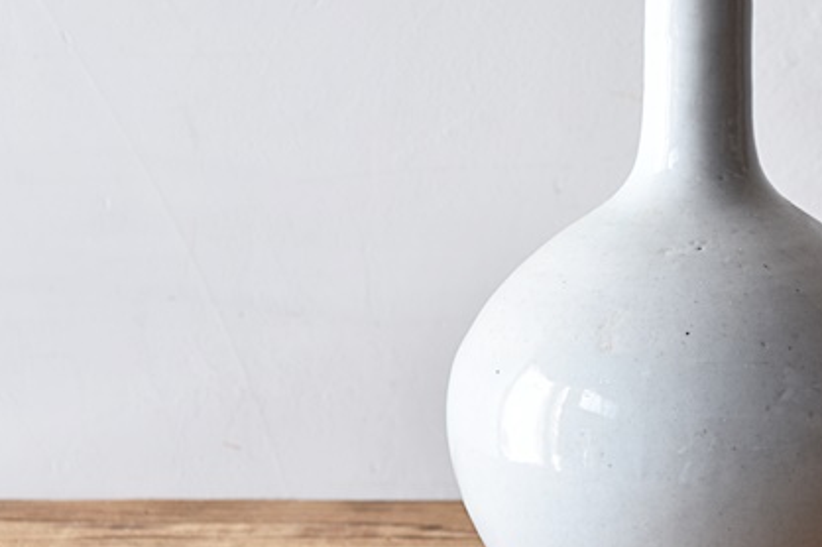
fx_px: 3604
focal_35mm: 158
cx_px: 678
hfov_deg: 12.9
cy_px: 237
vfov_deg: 8.7
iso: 400
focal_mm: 55
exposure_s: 1/8
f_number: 5.6
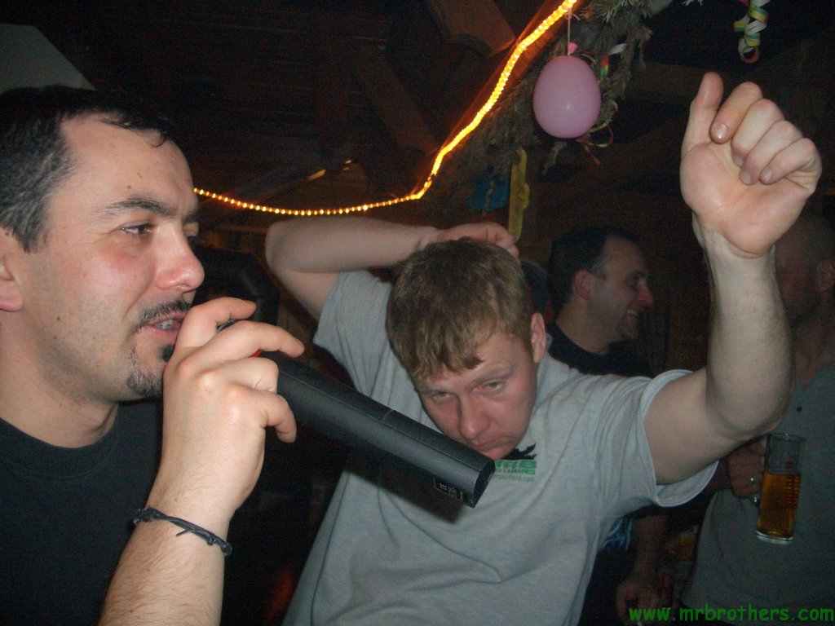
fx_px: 844
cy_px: 313
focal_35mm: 35
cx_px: 418
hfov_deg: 52.6
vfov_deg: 40.7
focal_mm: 5.8
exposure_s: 1/60
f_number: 2.6
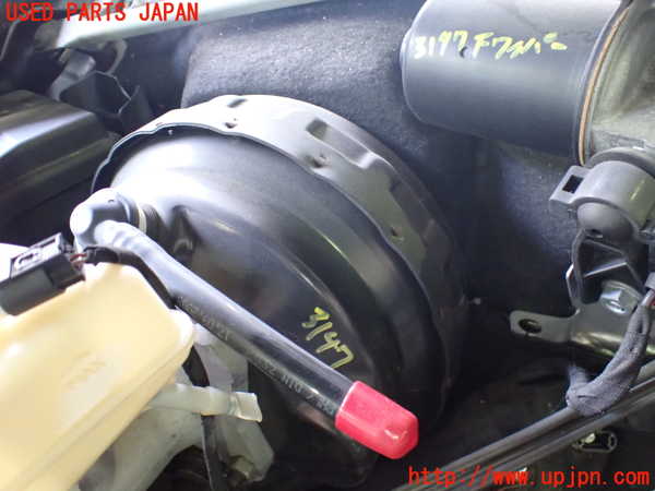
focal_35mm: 30
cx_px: 328
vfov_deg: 46.8
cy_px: 246
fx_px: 568
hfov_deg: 60.0
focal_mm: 5.4
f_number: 2.3
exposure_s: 1/30
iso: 1250
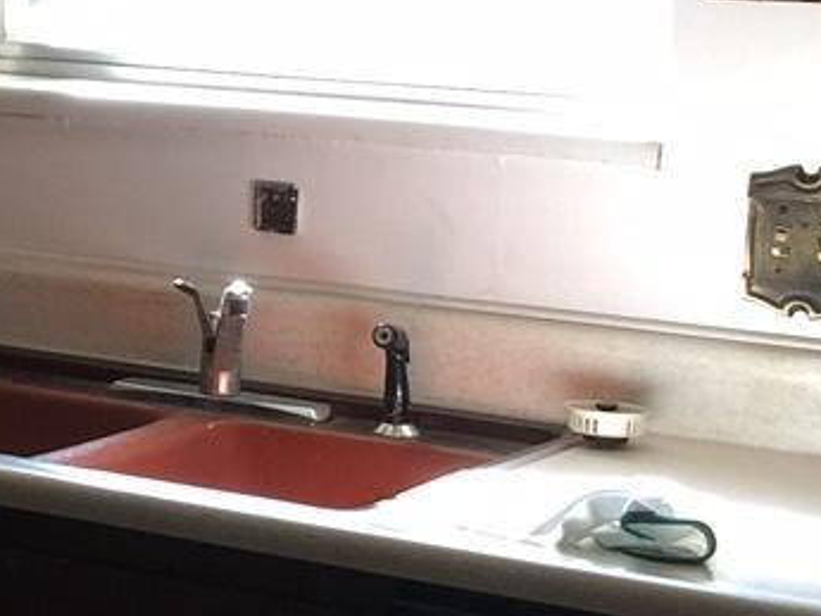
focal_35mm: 137
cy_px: 264
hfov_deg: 13.9
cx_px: -217
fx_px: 3250
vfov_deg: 10.8
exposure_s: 1/15
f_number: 2.2
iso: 32
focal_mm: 4.15
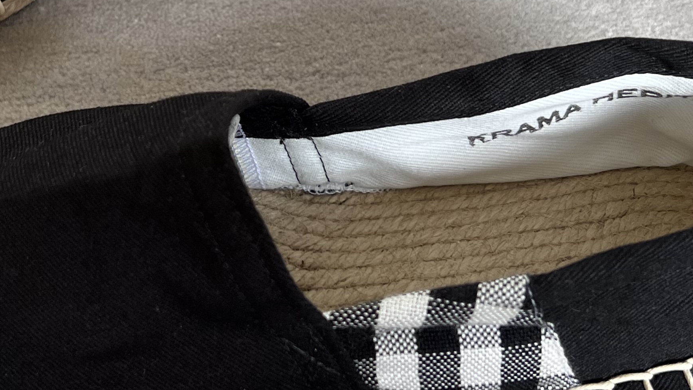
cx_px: 210
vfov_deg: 18.1
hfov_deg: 31.5
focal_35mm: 66
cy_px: 69
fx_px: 1213
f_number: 1.5
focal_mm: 5.7
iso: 125
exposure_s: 1/121
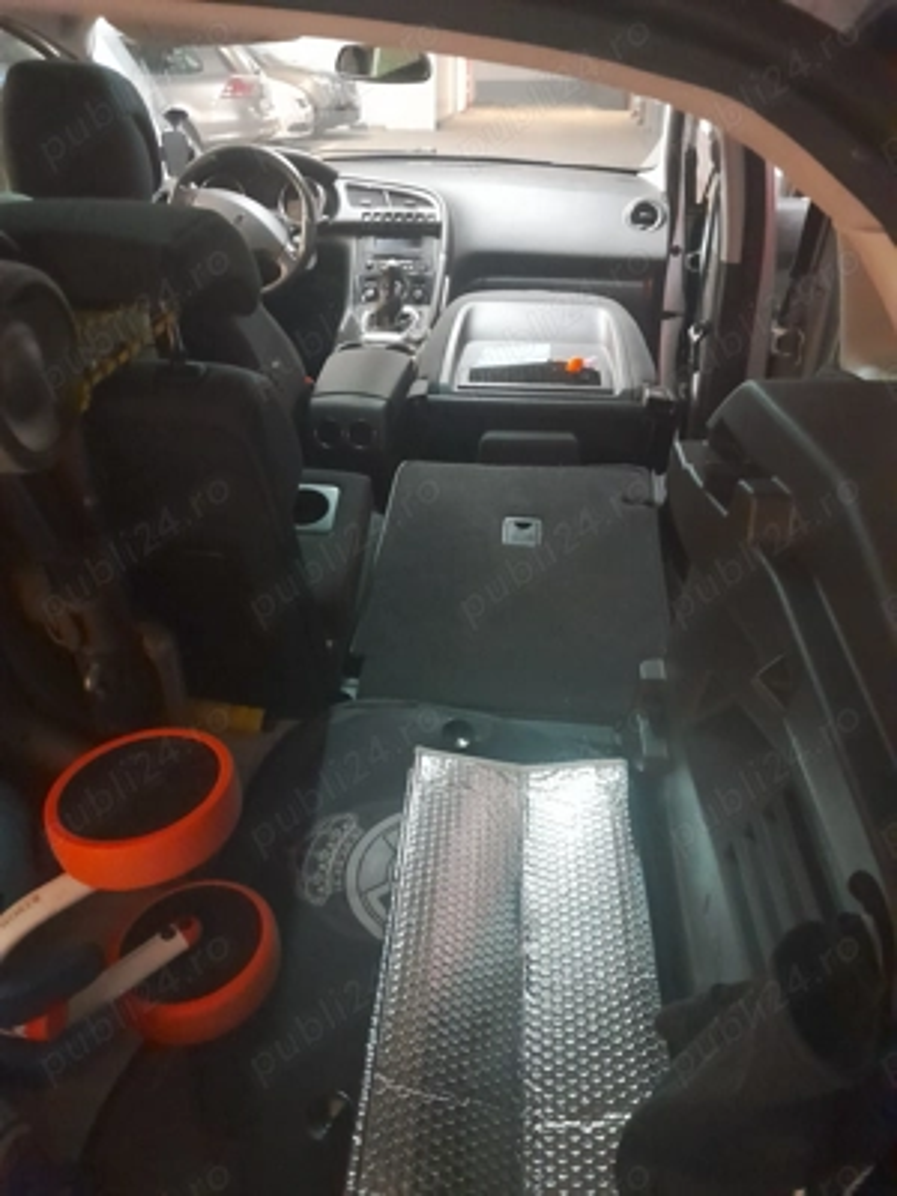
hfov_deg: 51.4
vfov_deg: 65.3
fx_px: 933
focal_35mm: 27
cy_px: 598
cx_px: 448
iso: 1250
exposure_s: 1/10
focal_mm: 4
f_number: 1.8
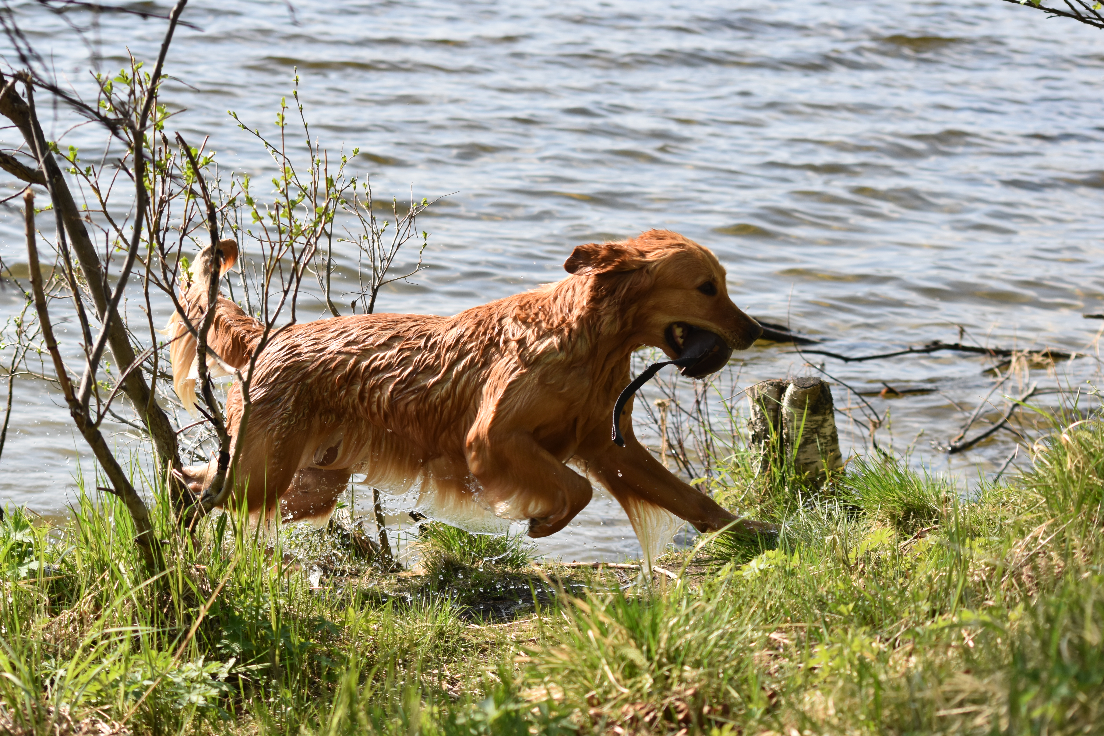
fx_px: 3312
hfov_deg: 18.9
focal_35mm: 108
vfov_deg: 12.7
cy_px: 366
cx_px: 552
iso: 400
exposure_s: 1/1250
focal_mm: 70
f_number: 5.6
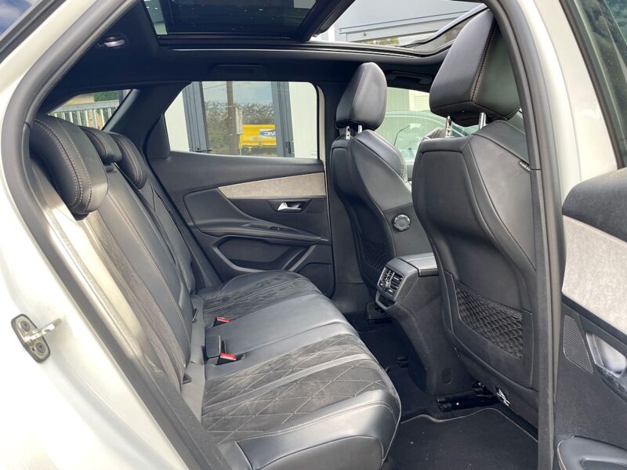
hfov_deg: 67.3
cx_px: 314
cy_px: 235
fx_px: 471
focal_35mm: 26
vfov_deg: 53.1
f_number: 1.6
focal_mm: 4.2
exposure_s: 1/121
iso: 50
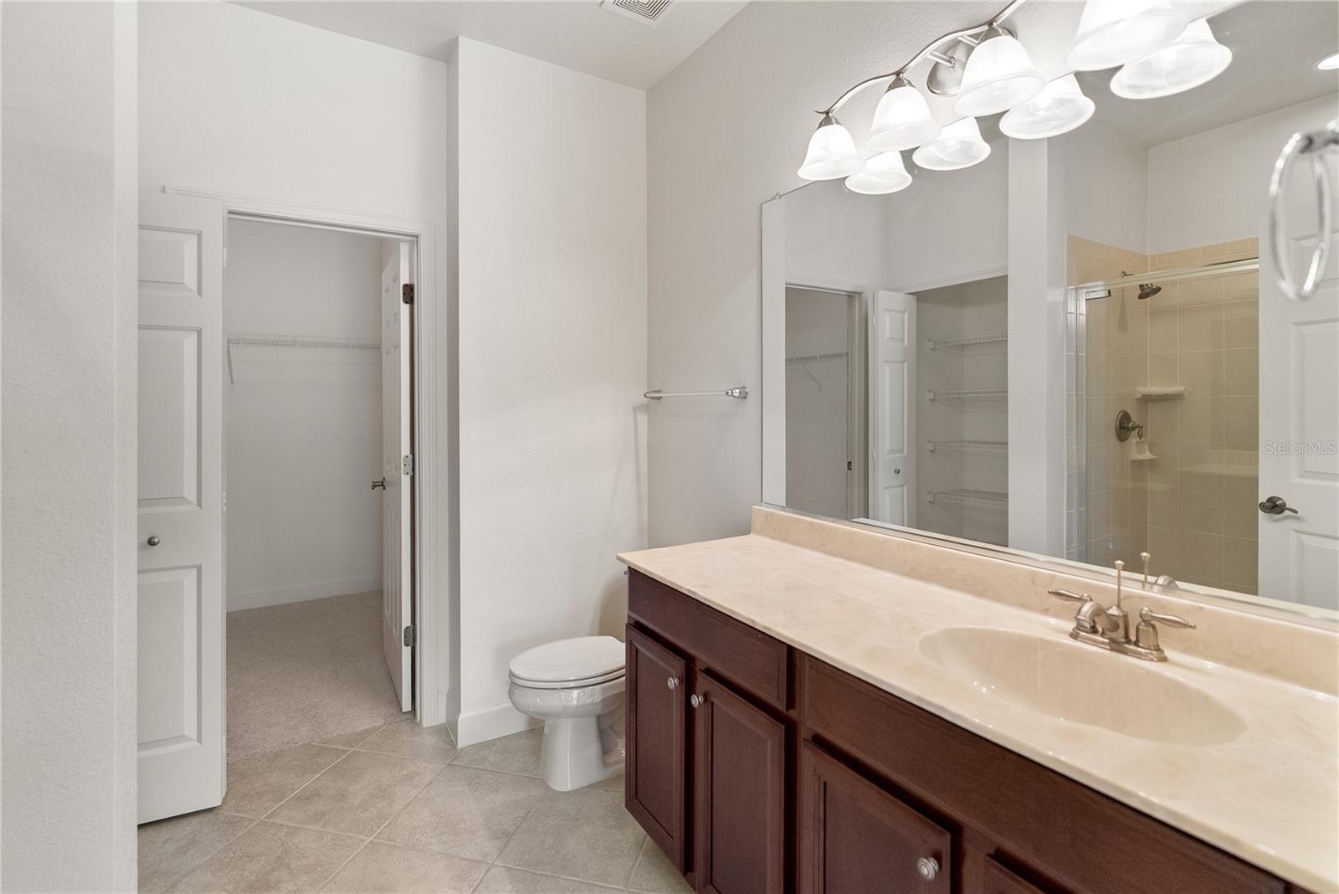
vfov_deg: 73.8
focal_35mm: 16
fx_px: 595
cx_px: 670
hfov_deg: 96.7
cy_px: 447
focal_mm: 16
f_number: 2.8
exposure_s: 1/125
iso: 800
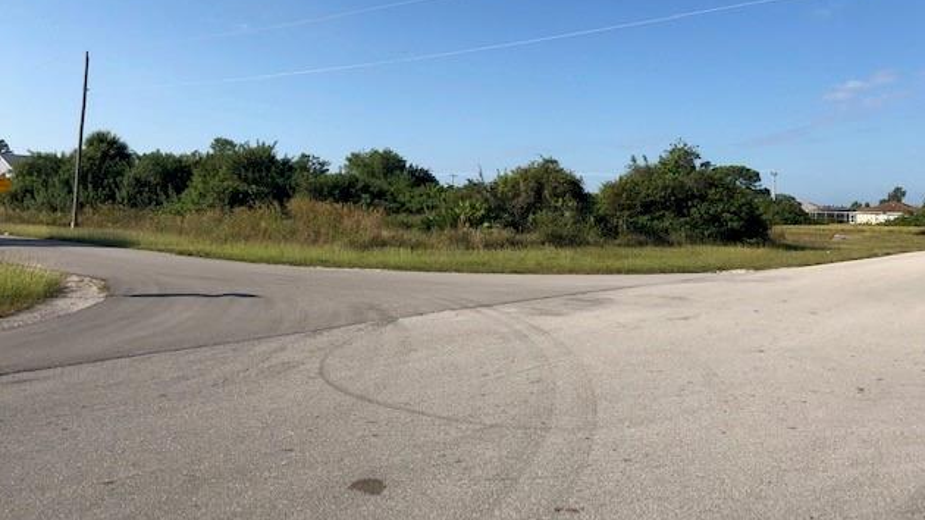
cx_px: 458
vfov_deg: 37.5
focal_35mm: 31
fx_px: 760
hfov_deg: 62.6
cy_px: 192
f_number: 1.8
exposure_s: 1/2183
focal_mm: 3.99
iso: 20
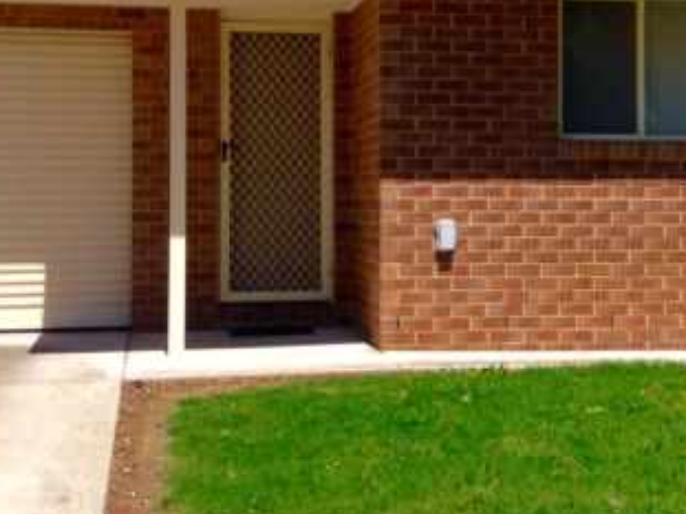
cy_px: 165
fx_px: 1684
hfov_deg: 22.9
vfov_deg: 17.3
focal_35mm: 85
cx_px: 468
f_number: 2.4
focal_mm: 4.12
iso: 50
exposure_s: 1/1808
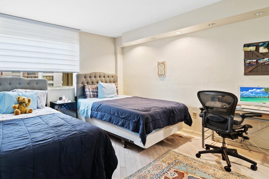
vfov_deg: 64.5
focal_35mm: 19
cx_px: 90
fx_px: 142
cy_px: 87
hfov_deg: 83.9
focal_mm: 14
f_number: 8
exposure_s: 1.3
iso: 200
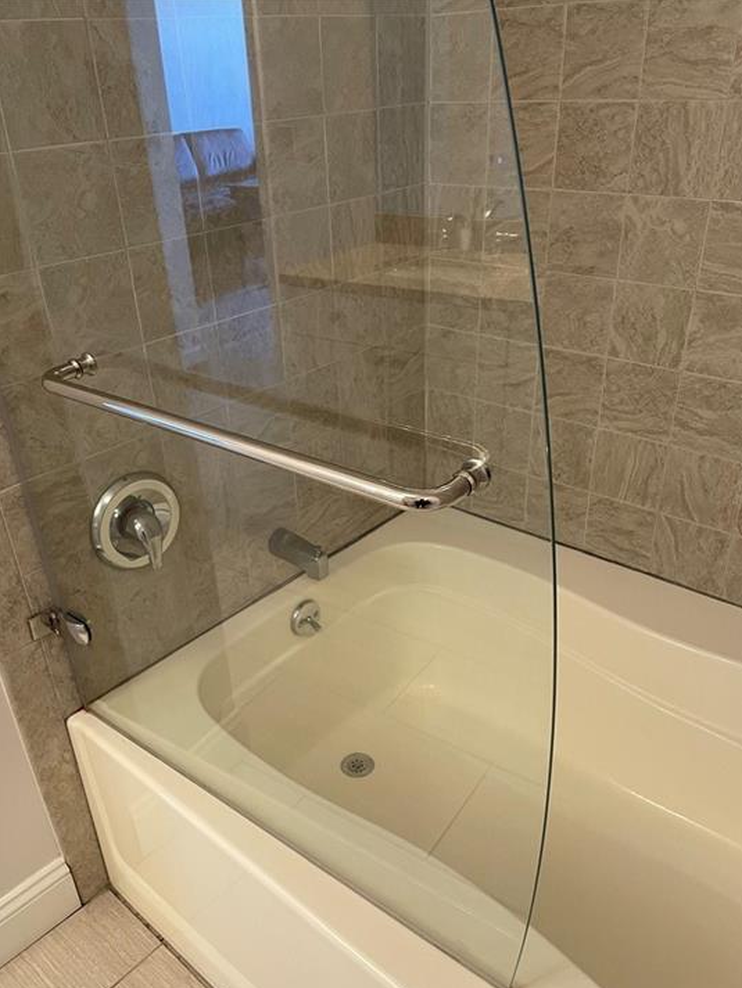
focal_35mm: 28
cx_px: 352
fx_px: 800
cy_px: 529
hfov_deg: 49.7
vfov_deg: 63.4
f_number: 1.6
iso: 125
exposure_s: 1/60
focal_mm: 4.2
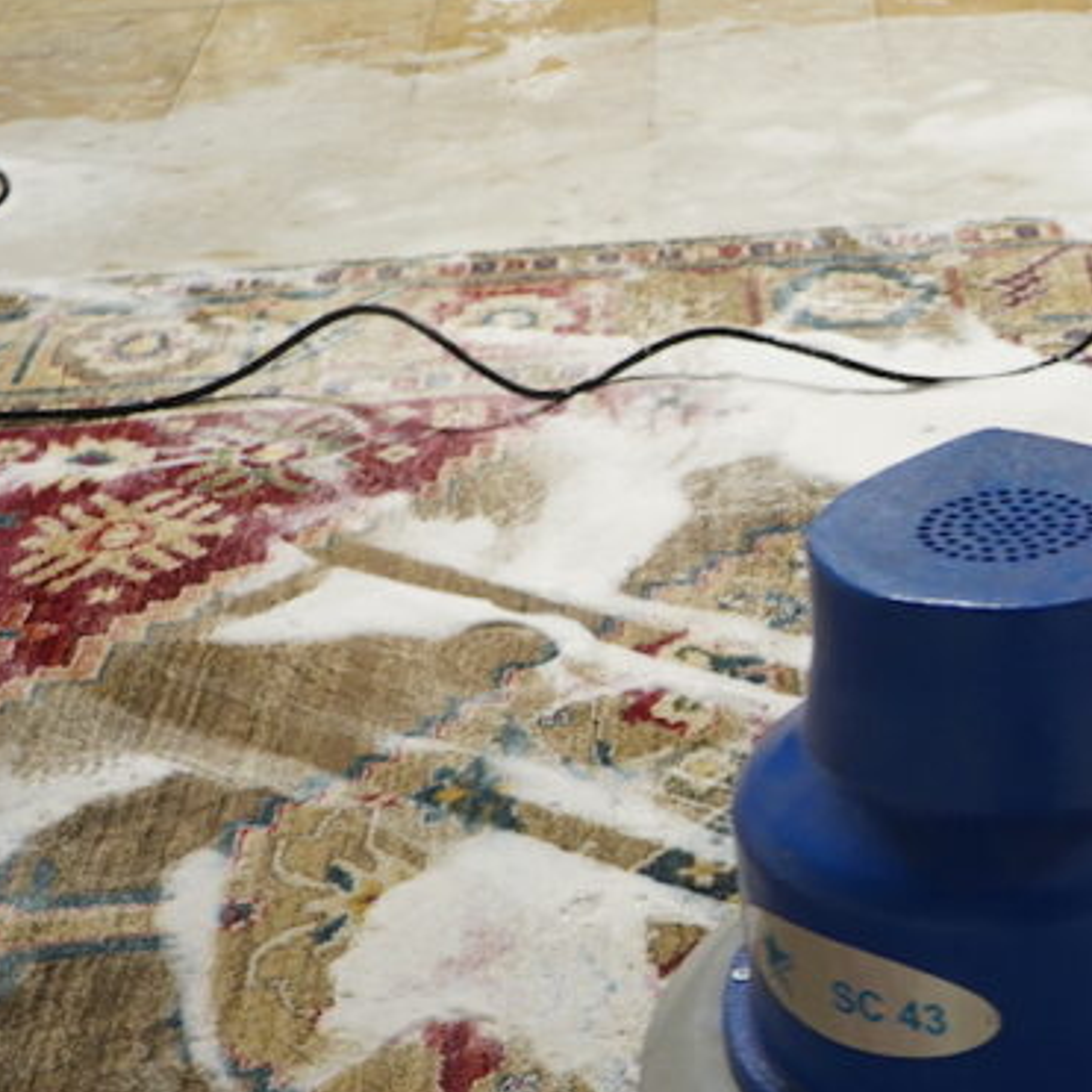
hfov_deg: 24.0
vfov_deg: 25.2
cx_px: 1142
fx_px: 2427
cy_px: 728
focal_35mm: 68
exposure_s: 1/160
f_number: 4
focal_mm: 29
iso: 1000
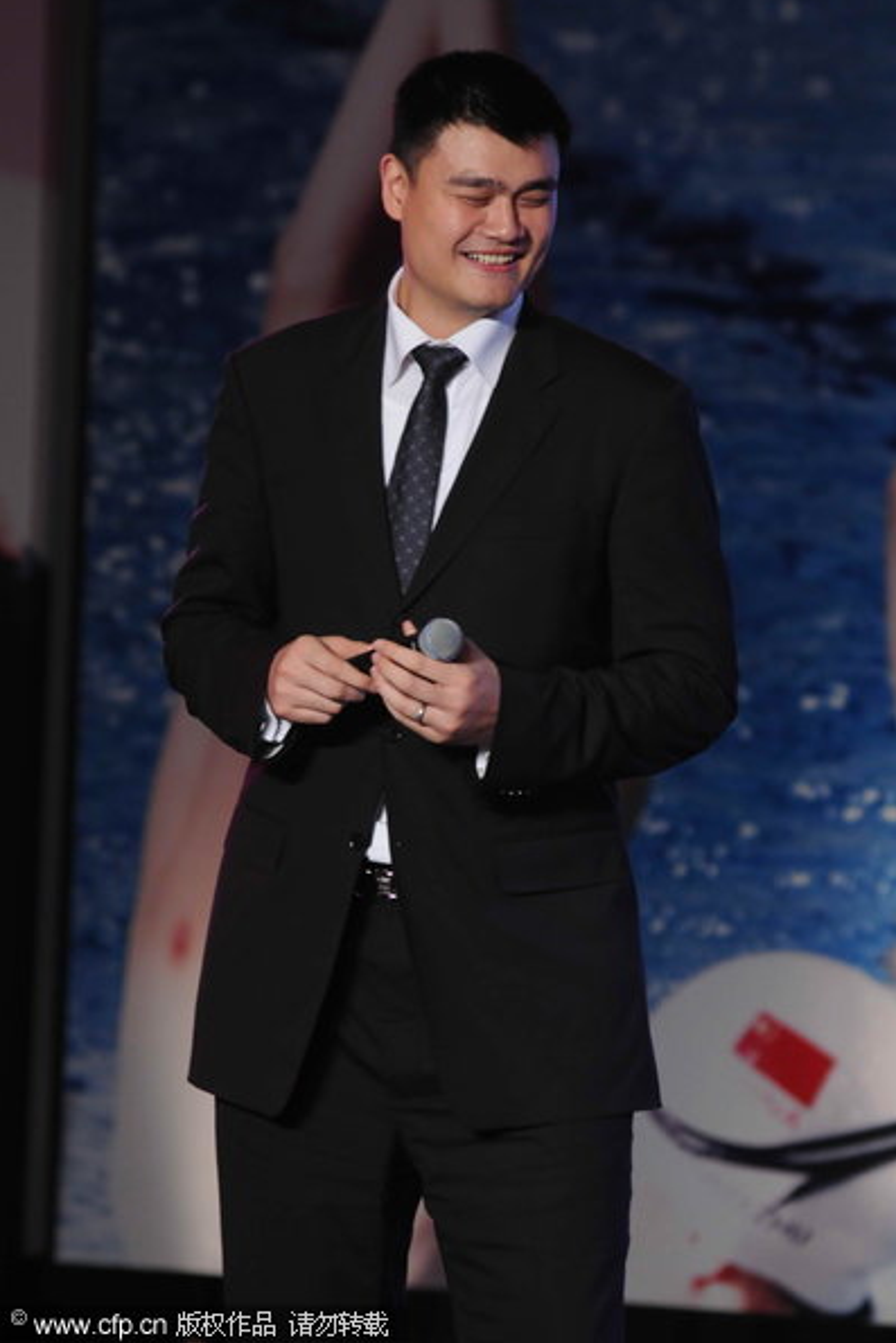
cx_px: 448
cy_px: 668
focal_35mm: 257
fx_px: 9588
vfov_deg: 8.0
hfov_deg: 5.4
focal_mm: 170
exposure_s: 1/200
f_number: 4
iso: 800
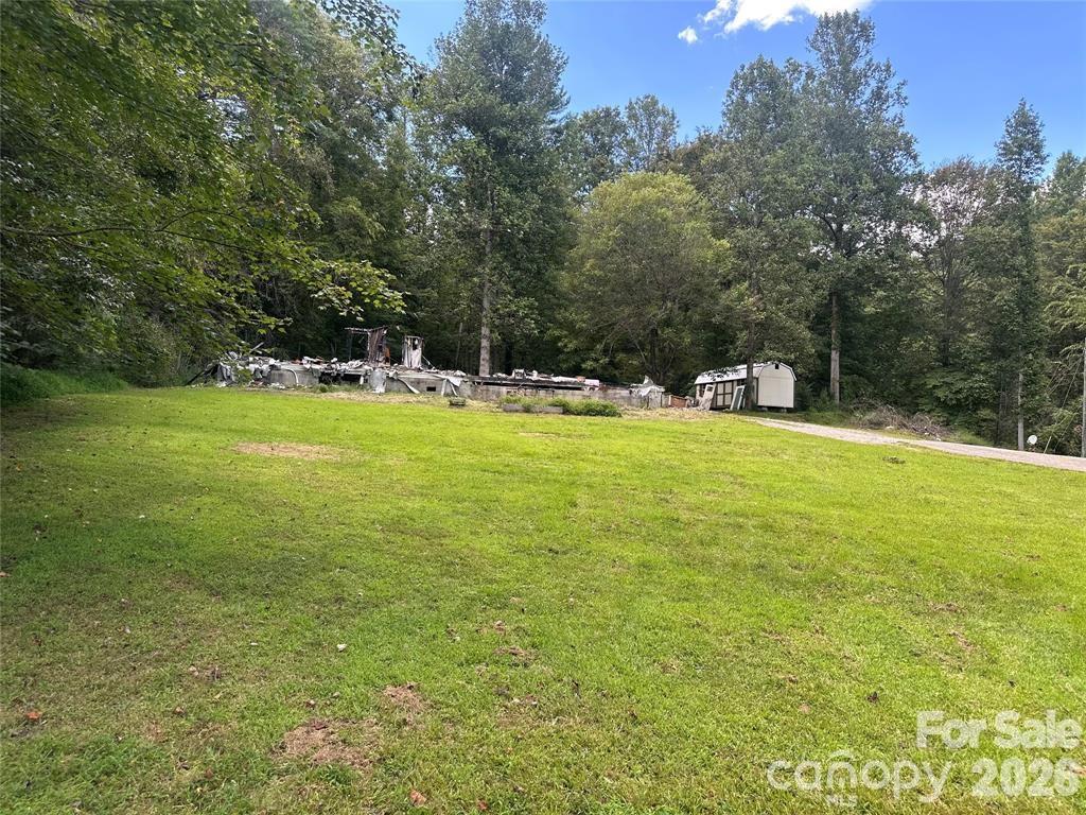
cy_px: 408
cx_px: 543
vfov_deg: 56.8
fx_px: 753
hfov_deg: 71.6
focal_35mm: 24
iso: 80
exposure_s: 1/401
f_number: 1.78
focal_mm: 6.86
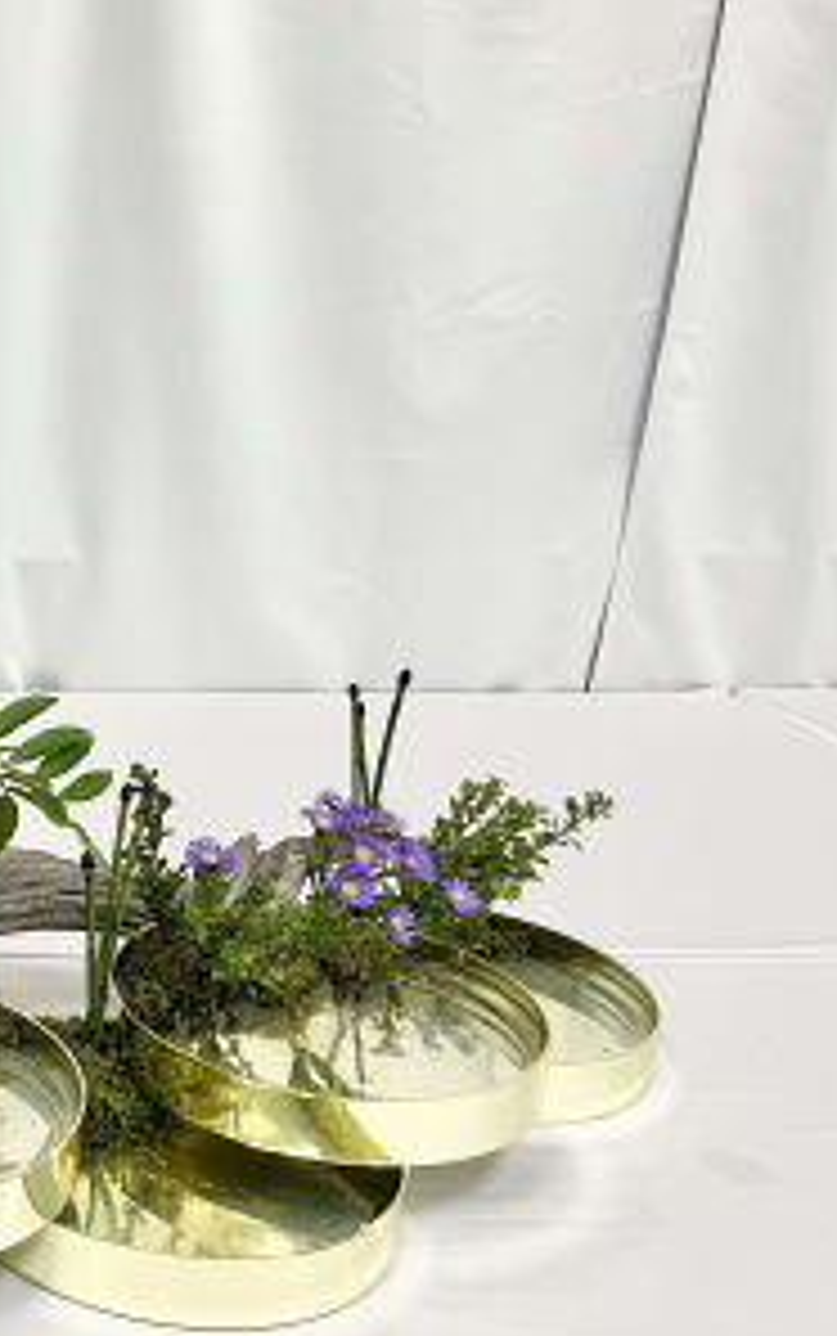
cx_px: -248
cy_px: 576
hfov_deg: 23.7
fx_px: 1749
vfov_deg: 41.7
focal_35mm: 48
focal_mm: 5.1
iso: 100
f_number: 1.6
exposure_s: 1/60
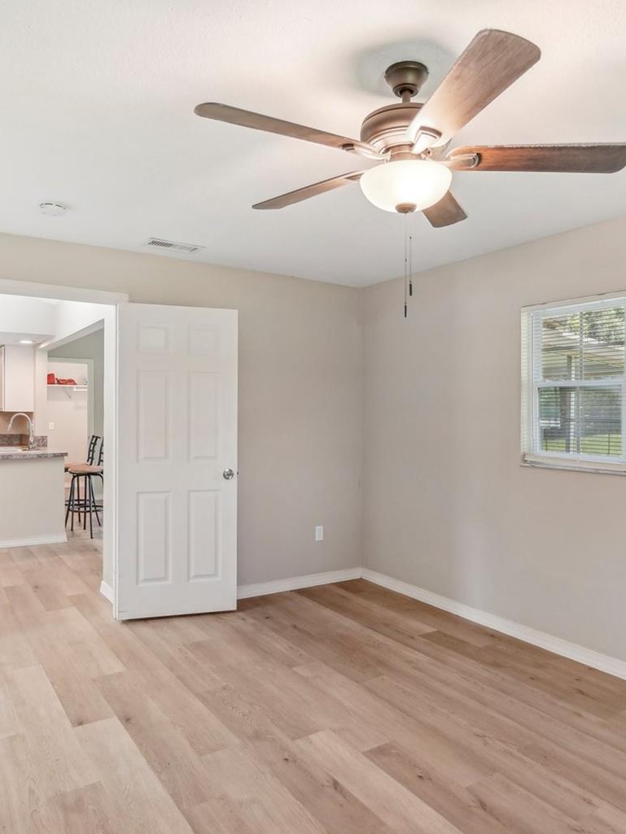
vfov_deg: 71.6
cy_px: 406
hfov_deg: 56.8
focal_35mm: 24
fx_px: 579
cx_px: 325
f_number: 4
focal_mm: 16
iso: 400
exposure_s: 1/45
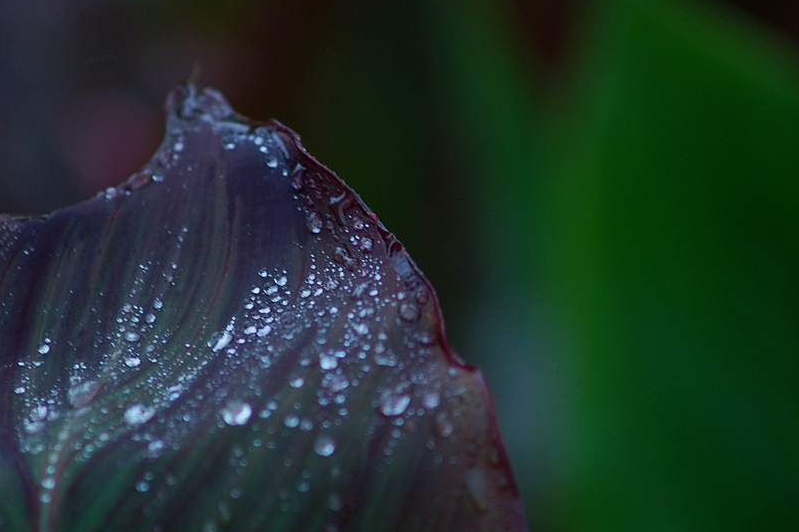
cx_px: 334
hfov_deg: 5.1
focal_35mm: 405
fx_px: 8985
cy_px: 271
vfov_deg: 3.4
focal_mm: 210
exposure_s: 1/60
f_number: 4
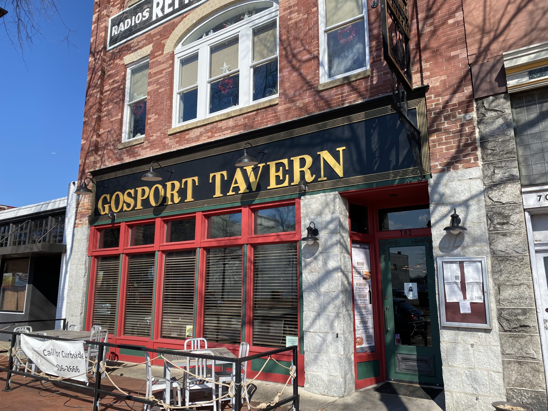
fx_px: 412
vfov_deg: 53.1
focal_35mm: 26
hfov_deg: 67.3
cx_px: 274
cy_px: 206
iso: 32
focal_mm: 4.25
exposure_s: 1/2358
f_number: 1.8
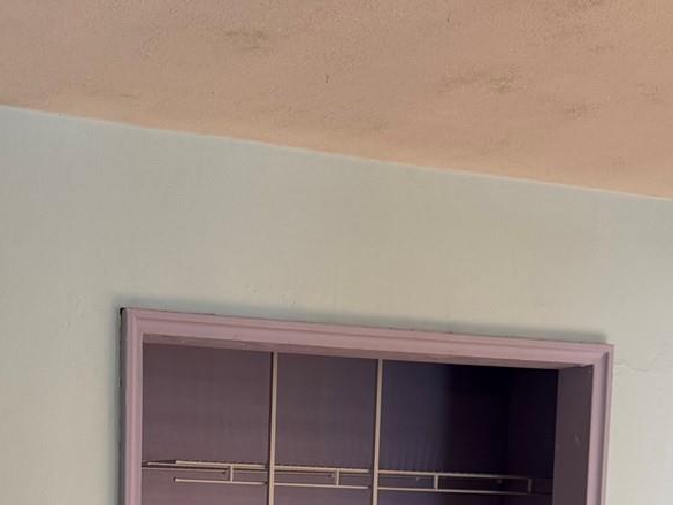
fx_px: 1633
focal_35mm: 84
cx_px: 140
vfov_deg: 16.2
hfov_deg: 23.0
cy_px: 736
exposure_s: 1/203
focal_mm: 6.76
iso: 64
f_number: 1.78
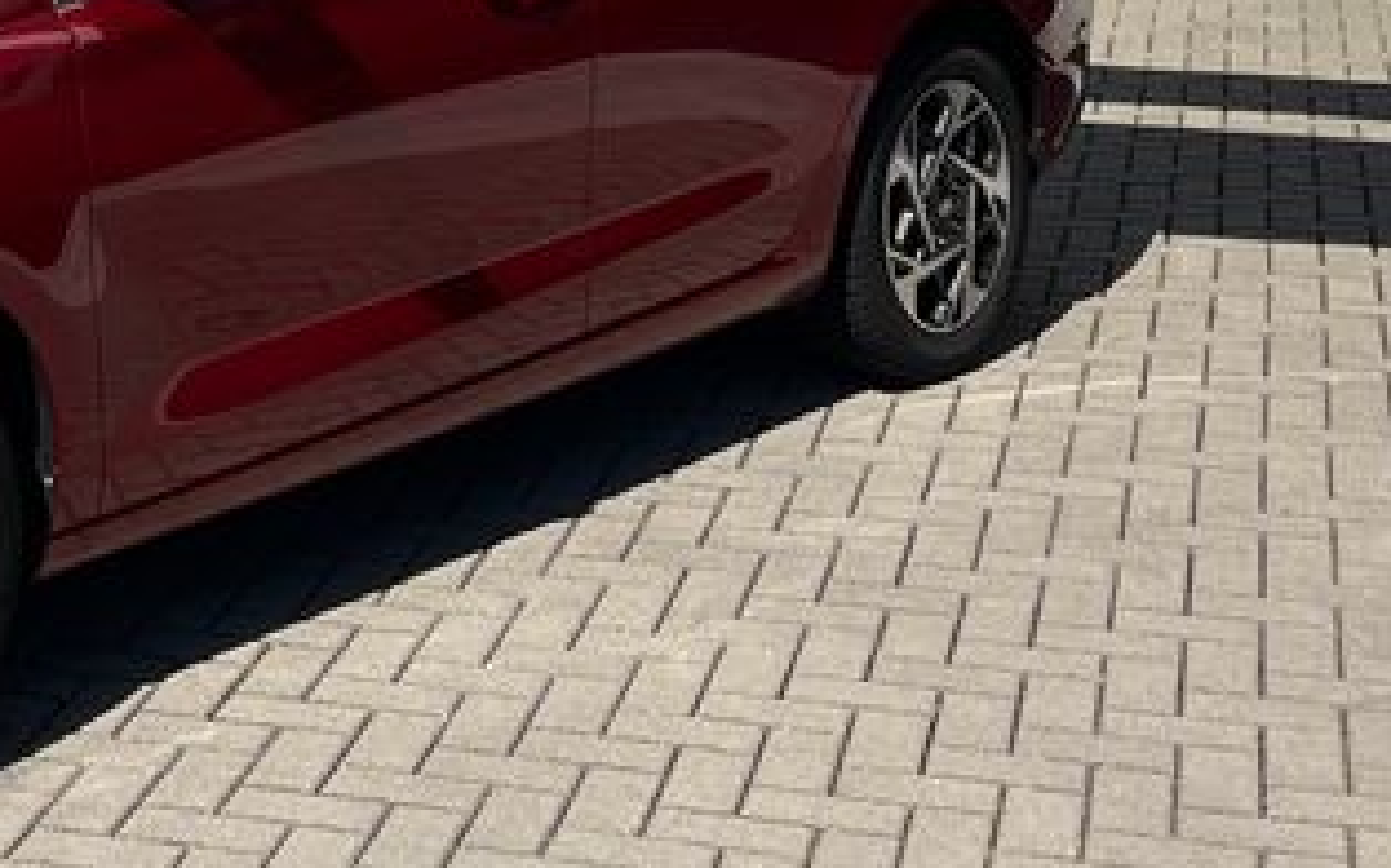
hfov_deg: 22.3
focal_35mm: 90
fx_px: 3411
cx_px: 53
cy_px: -585
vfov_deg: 13.3
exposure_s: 1/6173
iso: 50
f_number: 1.6
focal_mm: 5.1
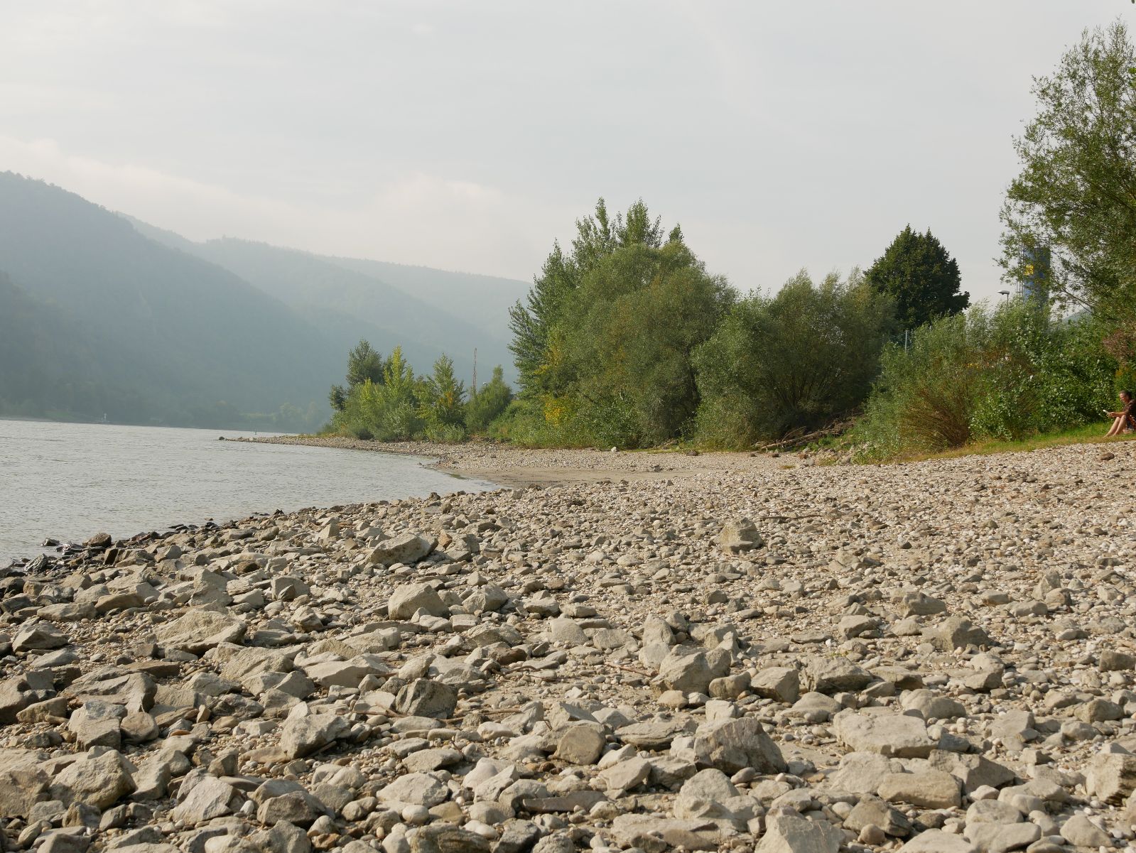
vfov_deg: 28.1
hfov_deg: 36.8
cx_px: 568
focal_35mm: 52
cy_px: 426
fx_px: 1707
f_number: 8
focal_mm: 26
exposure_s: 1/400
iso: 200
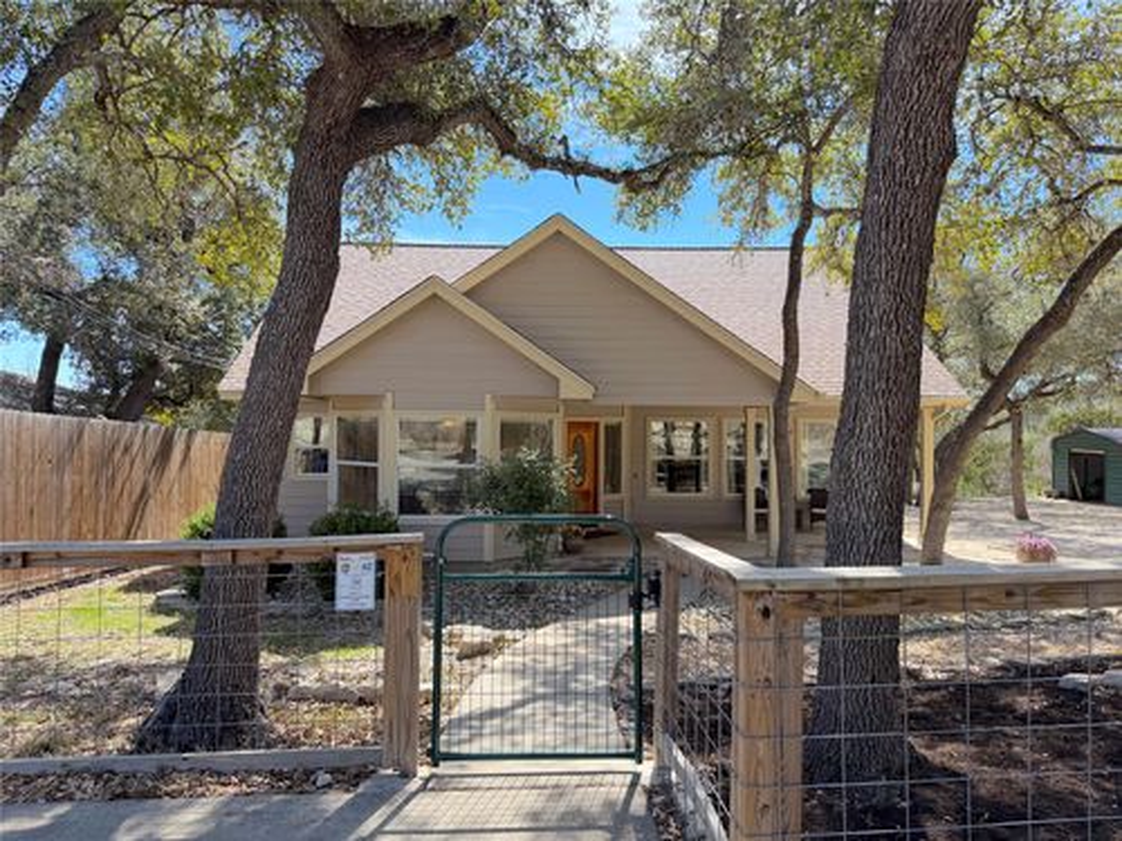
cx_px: 561
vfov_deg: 56.8
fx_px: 778
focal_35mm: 24
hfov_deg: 71.6
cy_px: 420
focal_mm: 6.76
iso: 100
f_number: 1.78
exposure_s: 1/1618
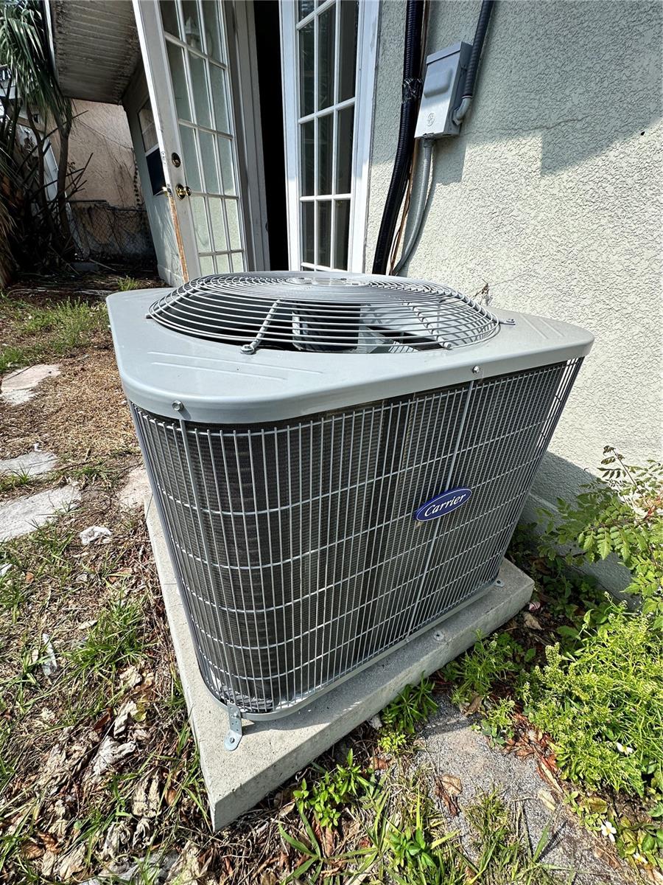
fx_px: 358
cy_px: 442
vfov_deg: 102.1
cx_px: 332
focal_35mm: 14
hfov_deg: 85.7
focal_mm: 2.22
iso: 40
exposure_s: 1/569
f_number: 2.2
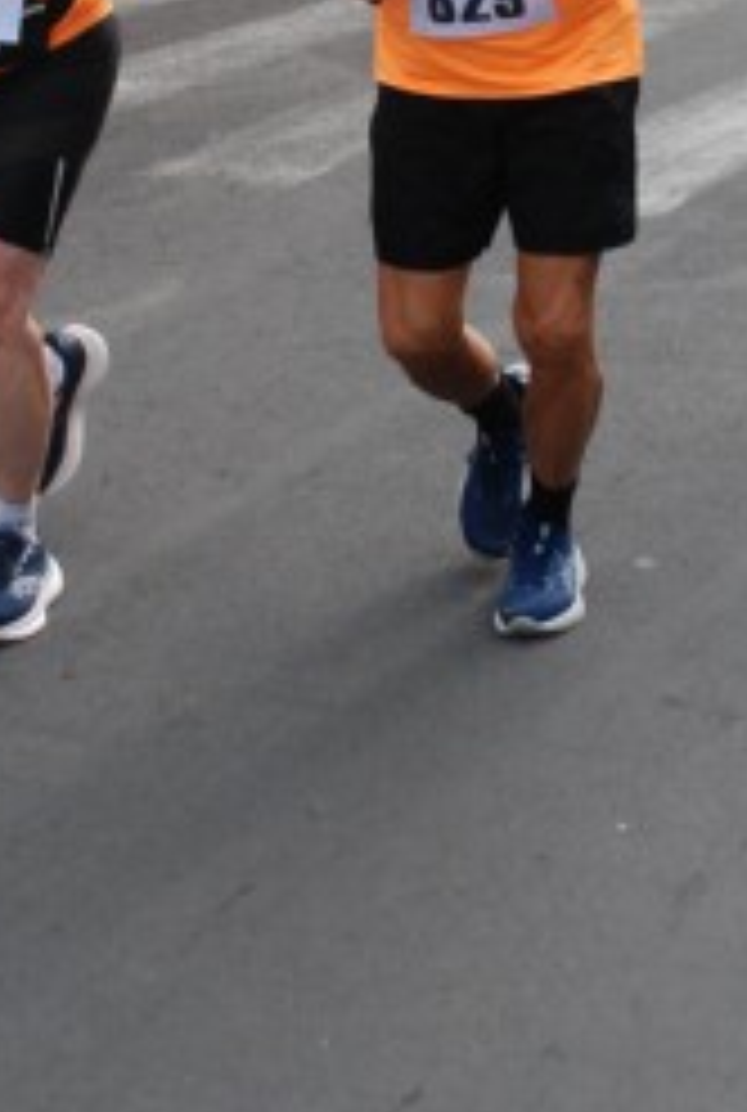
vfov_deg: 19.6
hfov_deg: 13.5
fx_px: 3157
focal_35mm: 102
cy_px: 86
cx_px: 407
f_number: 4.5
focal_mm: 28
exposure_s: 1/1250
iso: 1000
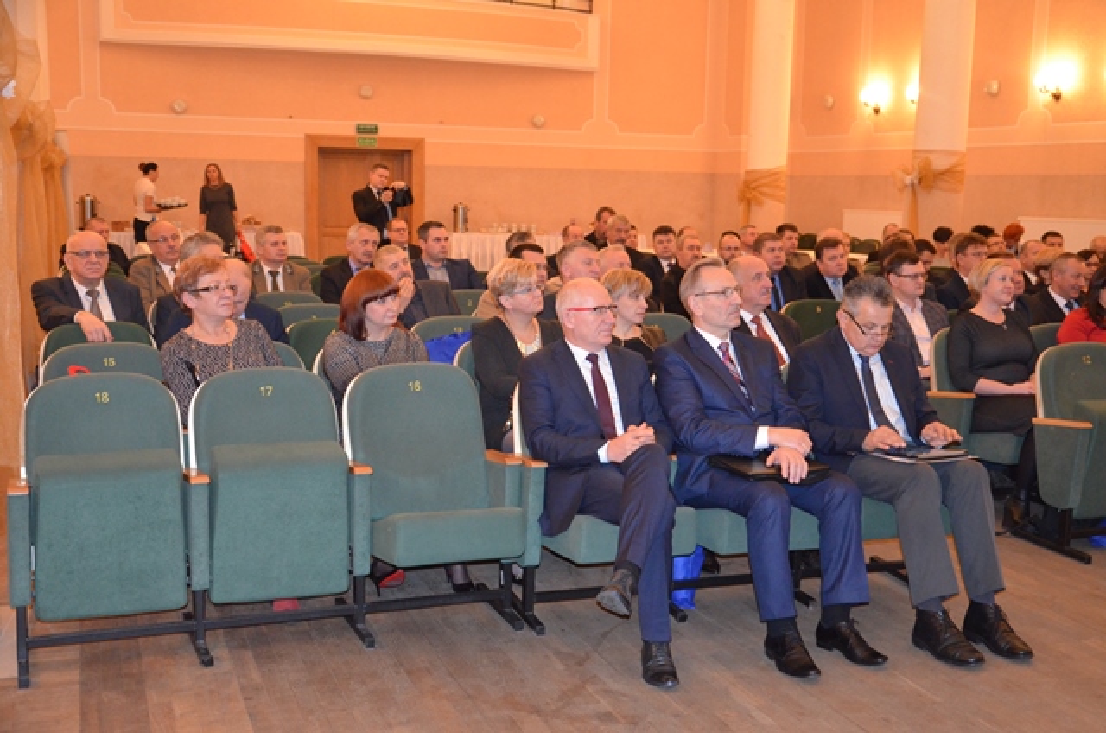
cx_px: 553
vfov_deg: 31.8
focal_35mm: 42
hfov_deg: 46.5
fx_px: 1288
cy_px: 366
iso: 3200
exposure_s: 1/60
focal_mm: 28
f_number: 4
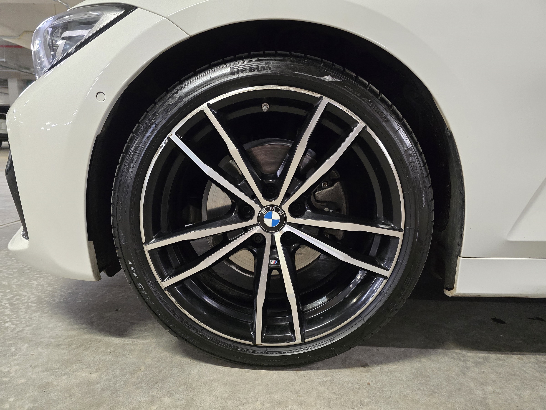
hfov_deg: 73.9
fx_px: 363
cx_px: 273
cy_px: 205
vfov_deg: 58.9
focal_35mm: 23
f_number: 1.7
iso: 1600
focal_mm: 6.3
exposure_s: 1/60
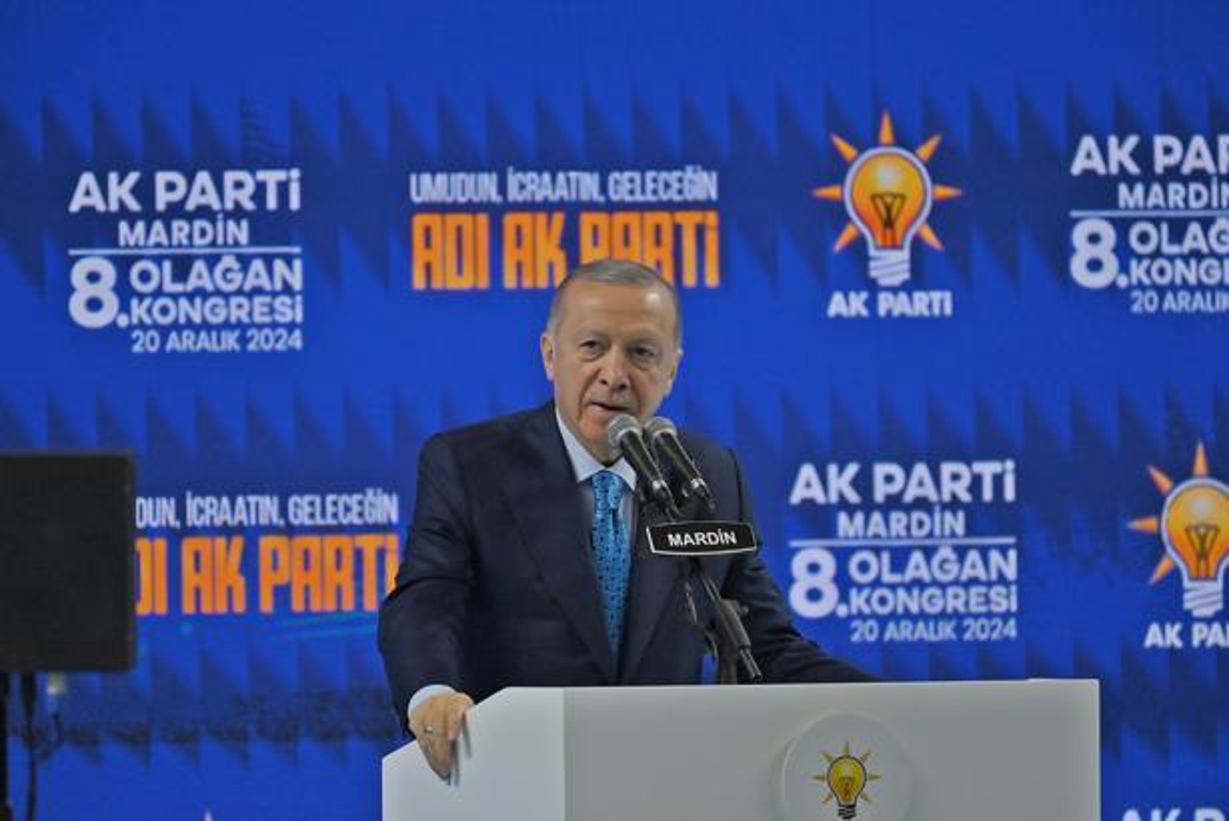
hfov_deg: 3.4
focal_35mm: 600
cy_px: 410
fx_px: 20492
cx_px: 614
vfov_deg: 2.3
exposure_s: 1/640
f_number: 6.3
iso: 4000
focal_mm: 600
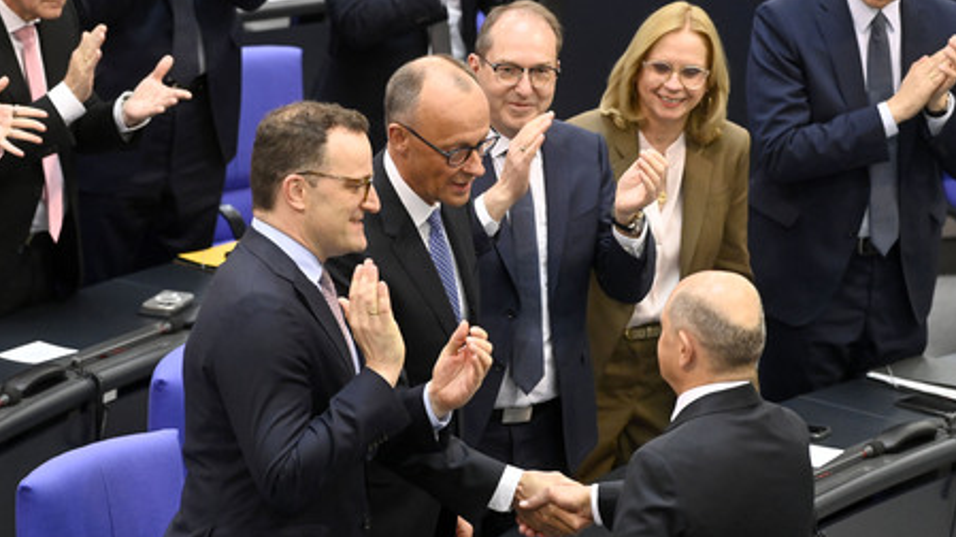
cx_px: 478
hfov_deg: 8.2
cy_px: 286
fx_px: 6663
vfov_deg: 4.6
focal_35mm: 263
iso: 10000
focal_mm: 250
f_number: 5.6
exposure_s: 1/400
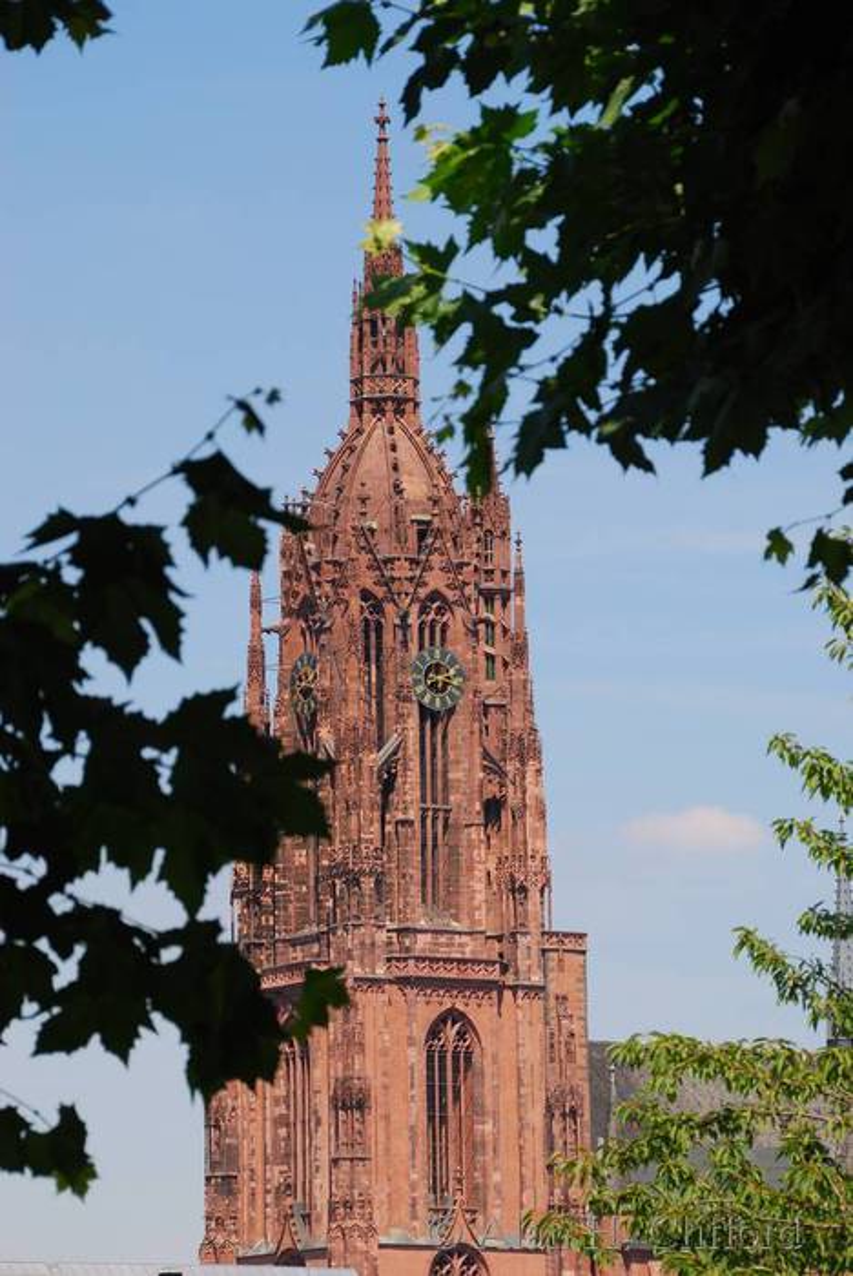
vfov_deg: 11.4
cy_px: 638
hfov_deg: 7.6
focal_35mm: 180
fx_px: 6384
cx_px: 426
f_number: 10
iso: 100
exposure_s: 1/125
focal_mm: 120
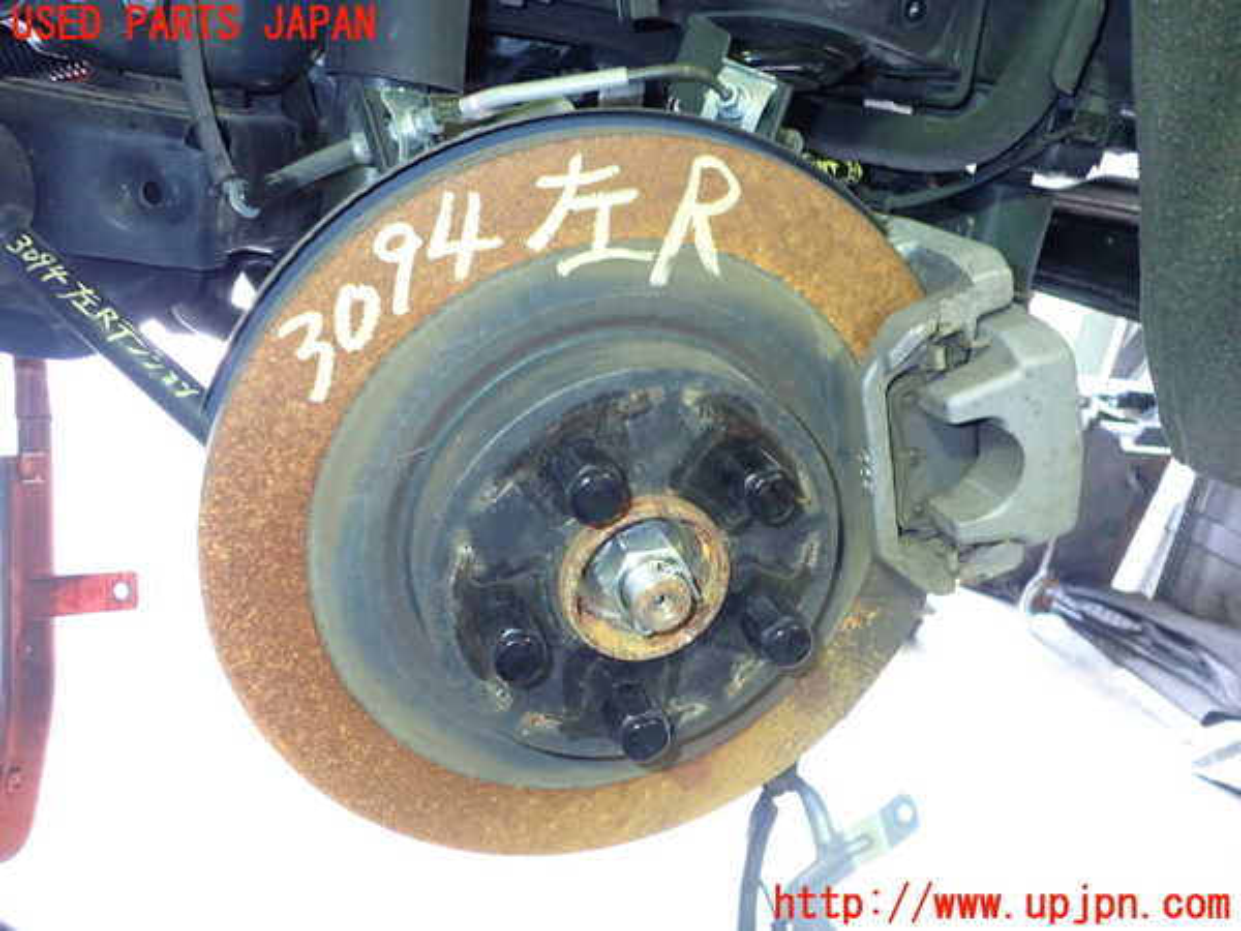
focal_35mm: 30
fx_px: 1076
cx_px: 620
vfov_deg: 46.8
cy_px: 466
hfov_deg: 60.0
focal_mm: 5.4
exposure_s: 1/30
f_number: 2.3
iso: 800
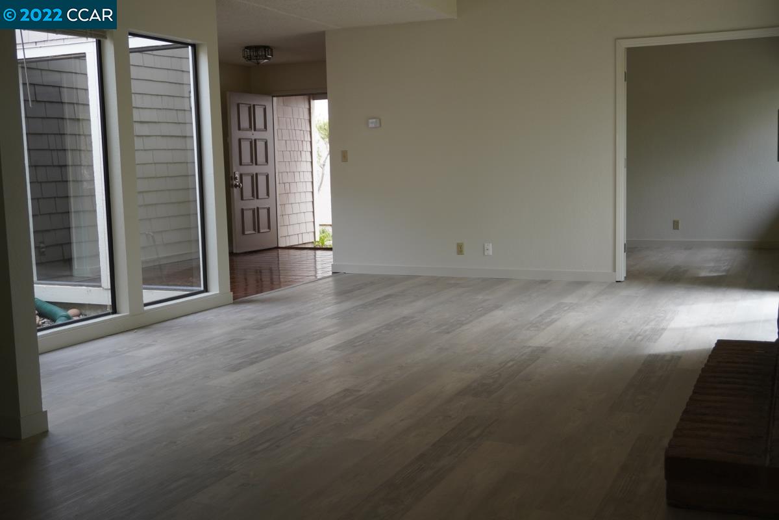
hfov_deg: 47.9
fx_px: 876
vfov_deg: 33.0
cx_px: 390
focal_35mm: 40
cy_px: 260
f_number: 4.5
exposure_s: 1/160
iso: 320
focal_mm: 27
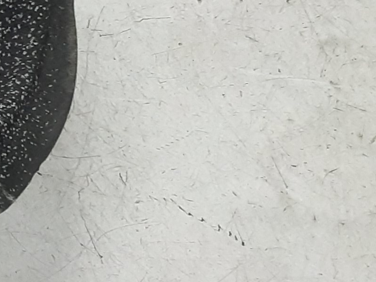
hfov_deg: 14.8
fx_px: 1195
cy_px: 24
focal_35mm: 110
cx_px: -367
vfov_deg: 13.3
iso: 100
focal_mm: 2.91
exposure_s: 1/50
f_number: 1.9
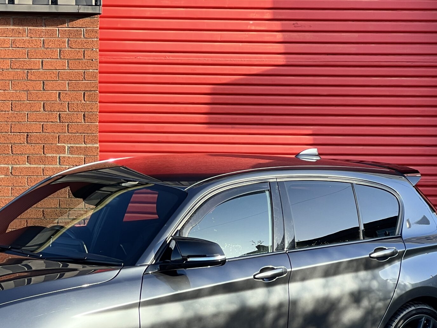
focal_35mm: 143
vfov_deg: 10.4
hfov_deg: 13.7
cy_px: 251
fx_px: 1806
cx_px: 92
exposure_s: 1/100
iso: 32
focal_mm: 9
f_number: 2.8
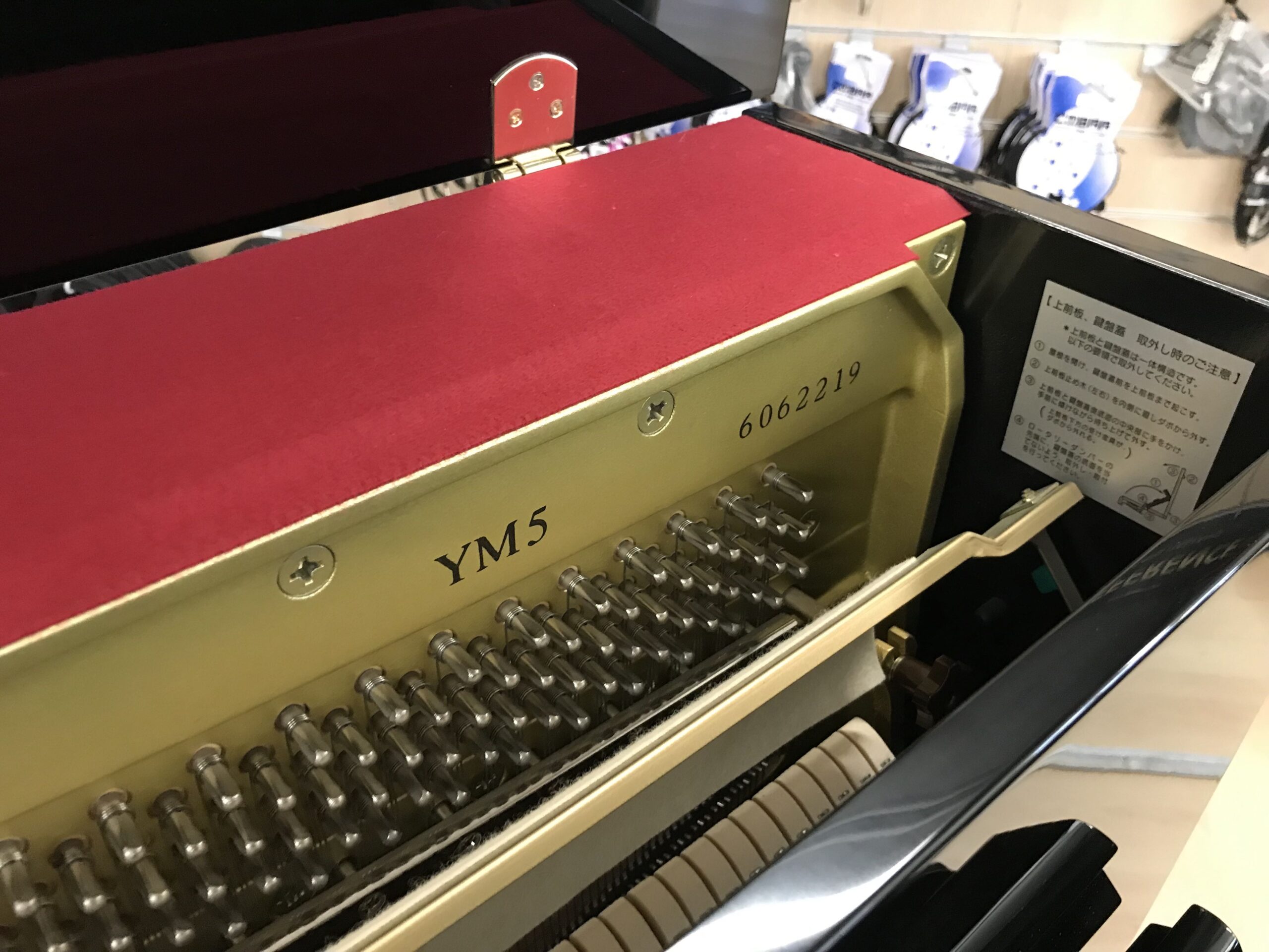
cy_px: 476
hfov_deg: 63.4
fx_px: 1026
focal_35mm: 28
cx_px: 634
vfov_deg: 49.7
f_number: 1.8
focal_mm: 3.99
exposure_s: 1/17
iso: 100
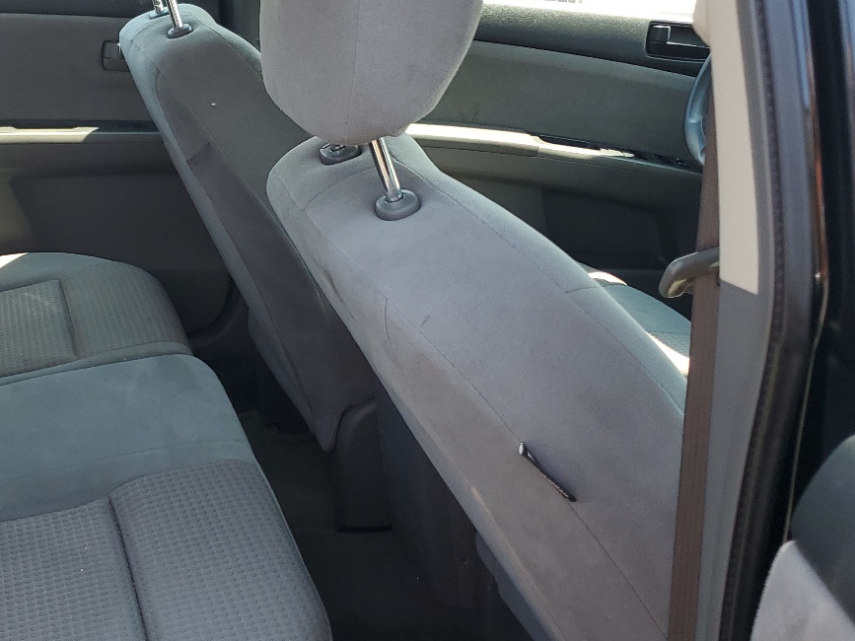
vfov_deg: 30.3
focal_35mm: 48
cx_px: 98
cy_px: 306
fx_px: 1185
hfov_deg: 37.3
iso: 50
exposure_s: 1/333
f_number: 1.5
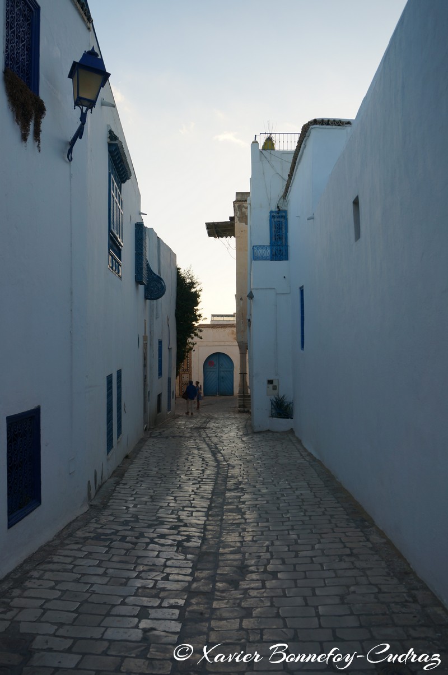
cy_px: 338
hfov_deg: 39.9
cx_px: 224
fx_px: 617
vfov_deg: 57.3
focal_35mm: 33
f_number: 5
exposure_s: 1/160
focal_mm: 22
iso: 100
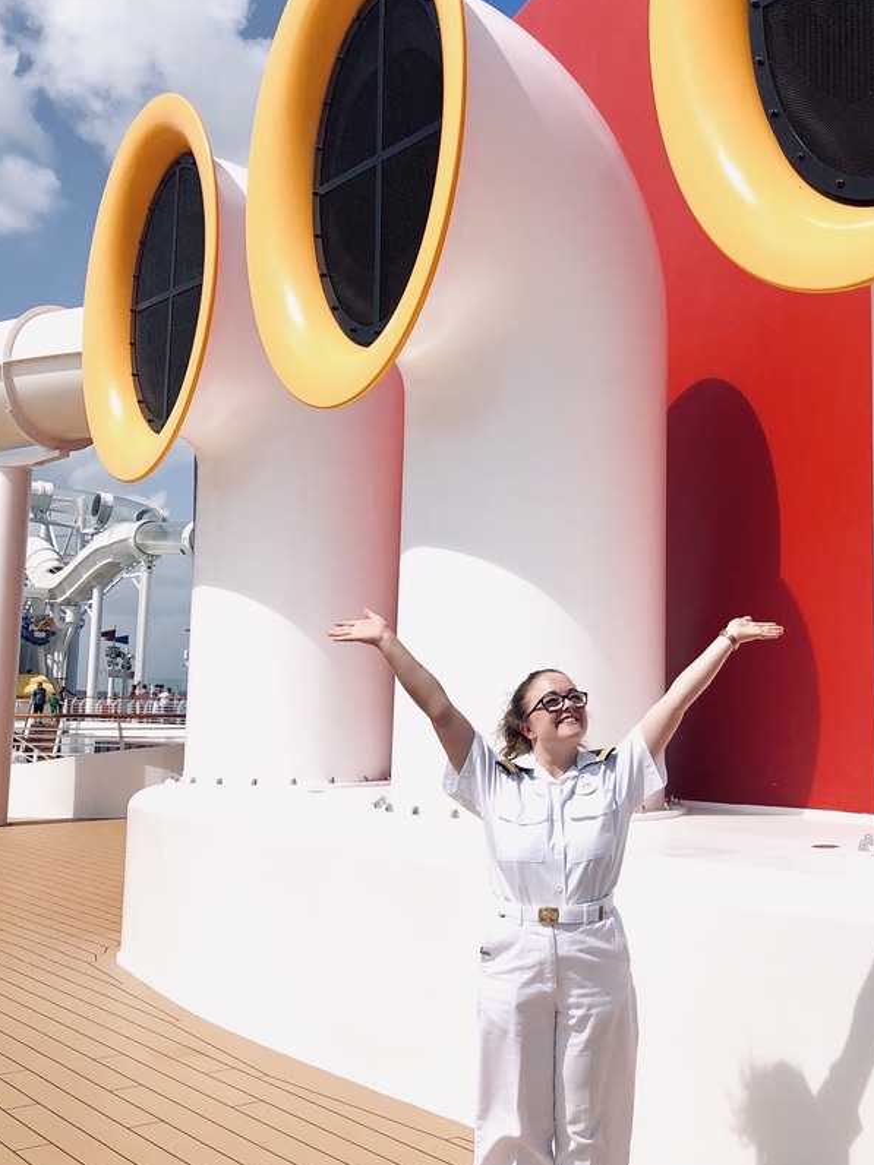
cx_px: 553
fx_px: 1212
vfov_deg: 51.2
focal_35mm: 36
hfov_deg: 39.4
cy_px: 648
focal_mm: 3.99
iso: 25
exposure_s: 1/6024
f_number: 1.8
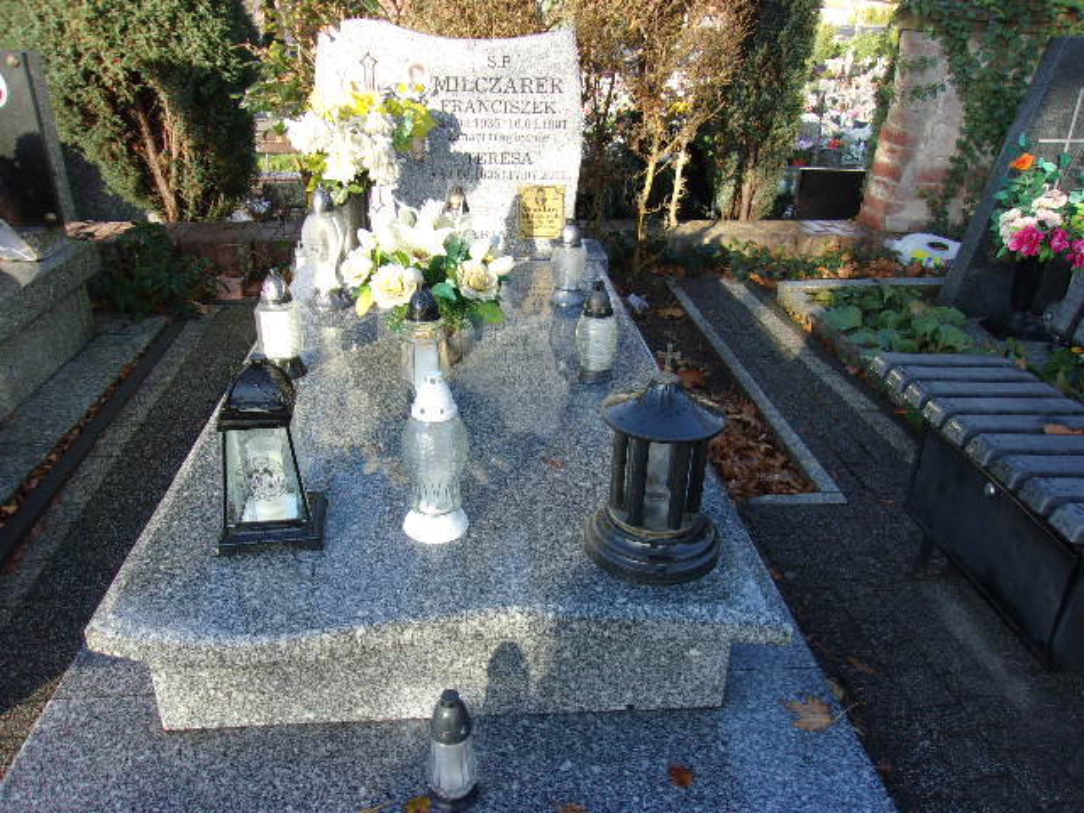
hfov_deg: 65.3
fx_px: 846
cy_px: 406
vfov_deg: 51.4
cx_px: 542
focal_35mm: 27
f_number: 3
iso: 80
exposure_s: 1/170
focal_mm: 4.9
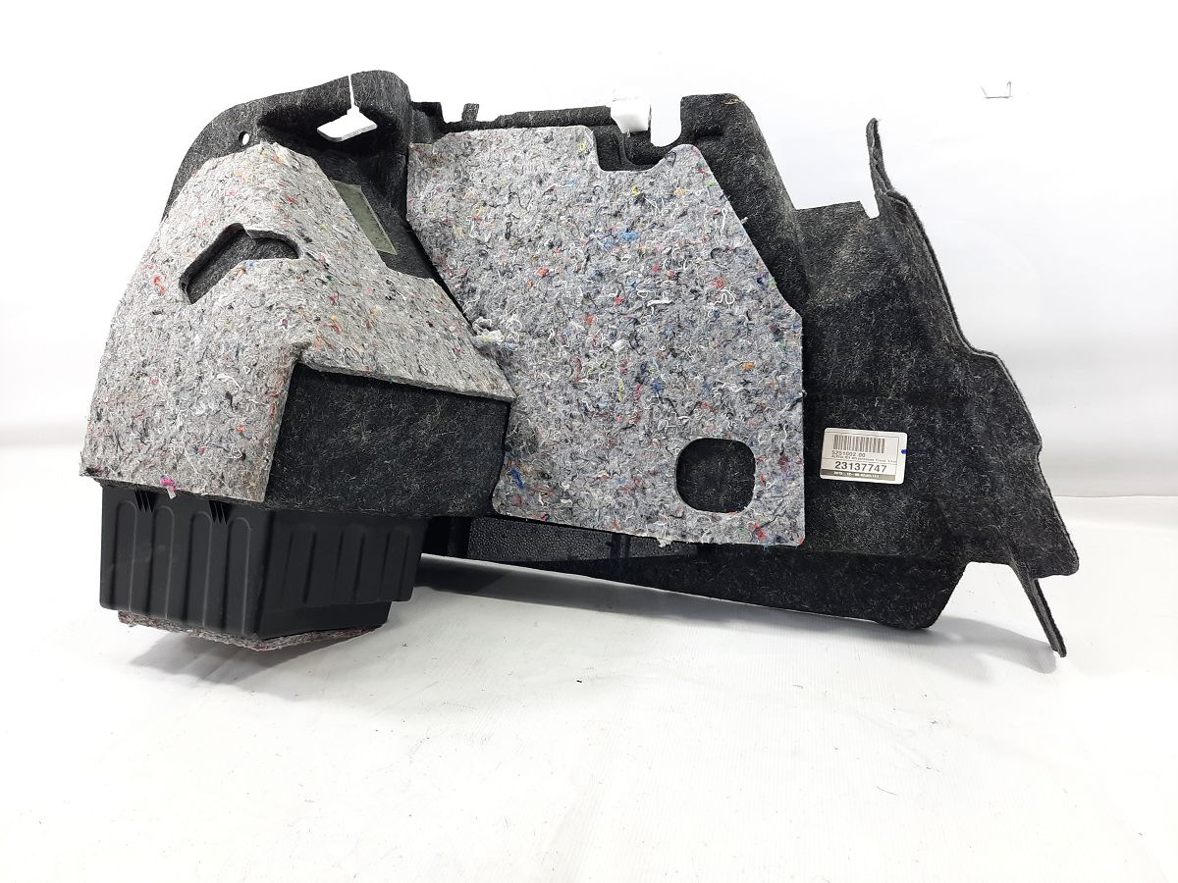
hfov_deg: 69.4
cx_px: 589
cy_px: 442
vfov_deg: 54.9
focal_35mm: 25
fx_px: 851
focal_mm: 4.6
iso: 64
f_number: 2
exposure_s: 1/50
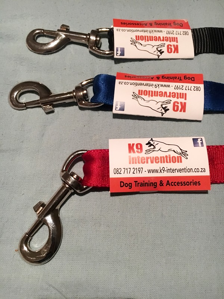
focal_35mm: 29
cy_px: 150
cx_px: 112
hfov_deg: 48.2
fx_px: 250
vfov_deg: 61.7
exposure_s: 1/17
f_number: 2.2
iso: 250
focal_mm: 4.15
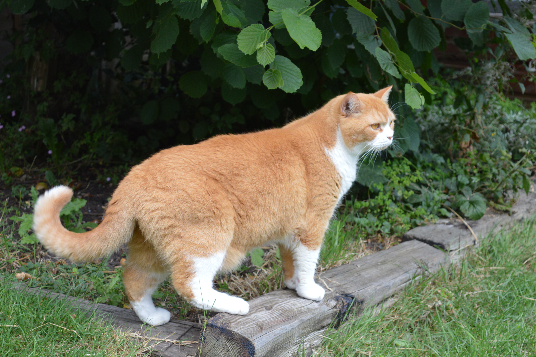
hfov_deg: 24.6
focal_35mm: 82
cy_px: 178
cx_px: 268
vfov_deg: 16.5
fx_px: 1227
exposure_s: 1/125
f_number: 5.6
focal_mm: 55
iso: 220
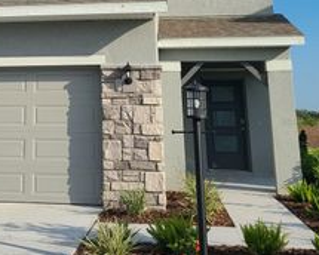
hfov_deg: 31.2
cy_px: -17
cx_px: 65
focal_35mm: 59
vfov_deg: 24.3
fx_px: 557
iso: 40
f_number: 1.8
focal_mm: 5.4
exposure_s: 1/2430
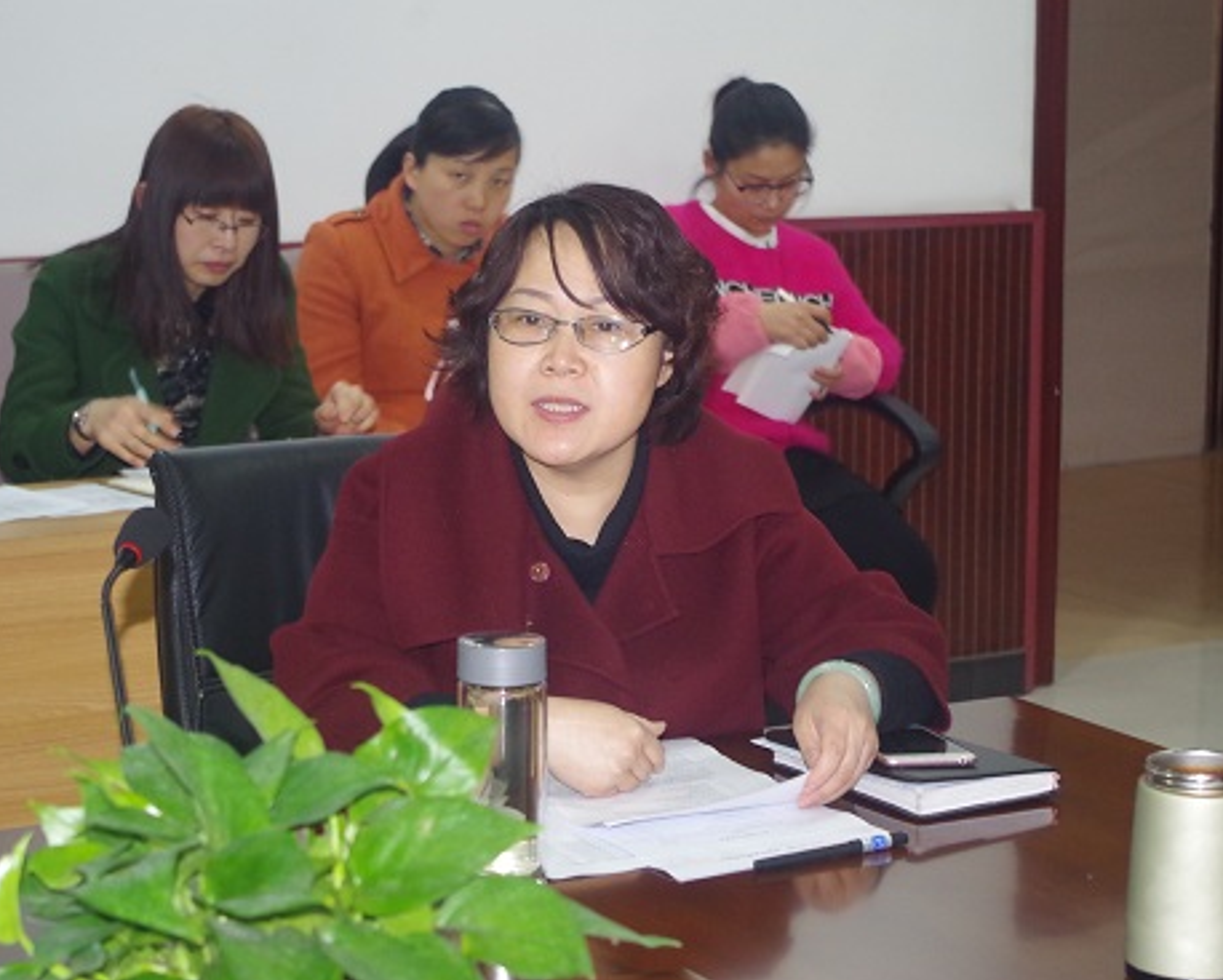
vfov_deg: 16.6
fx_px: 3368
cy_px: 490
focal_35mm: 93
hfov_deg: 20.6
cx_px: 582
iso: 1600
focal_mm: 55
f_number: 5.6
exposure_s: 1/40
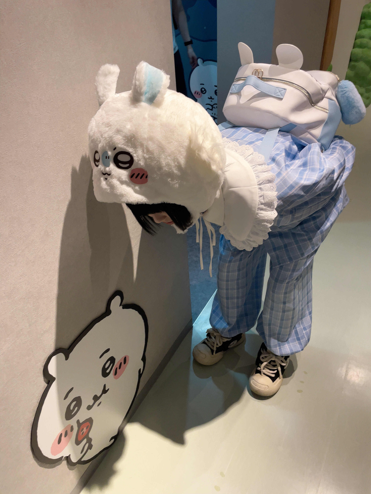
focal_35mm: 26
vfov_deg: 67.3
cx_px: 186
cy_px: 247
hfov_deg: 53.1
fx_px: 372
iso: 160
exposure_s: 1/52
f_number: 1.6
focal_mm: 4.2
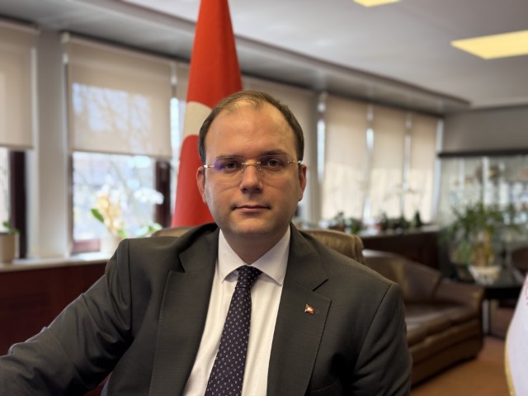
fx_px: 732
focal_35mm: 48
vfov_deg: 30.3
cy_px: 198
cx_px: 264
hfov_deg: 39.7
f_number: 1.78
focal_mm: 6.76
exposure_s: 1/100
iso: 100
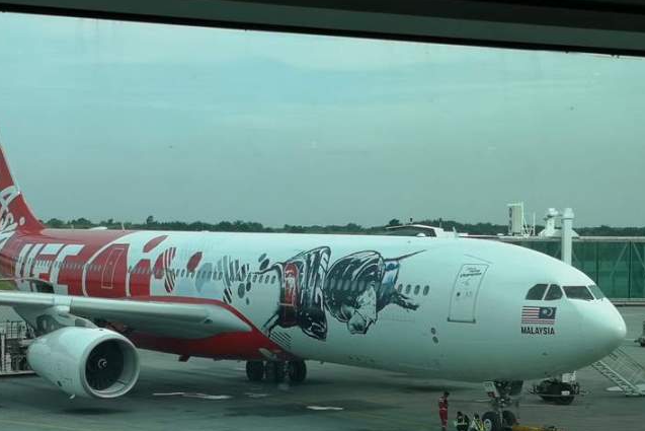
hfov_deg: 23.4
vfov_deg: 15.7
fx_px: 1559
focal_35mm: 87
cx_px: 294
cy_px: 255
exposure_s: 1/473
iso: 50
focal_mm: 3.95
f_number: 1.8
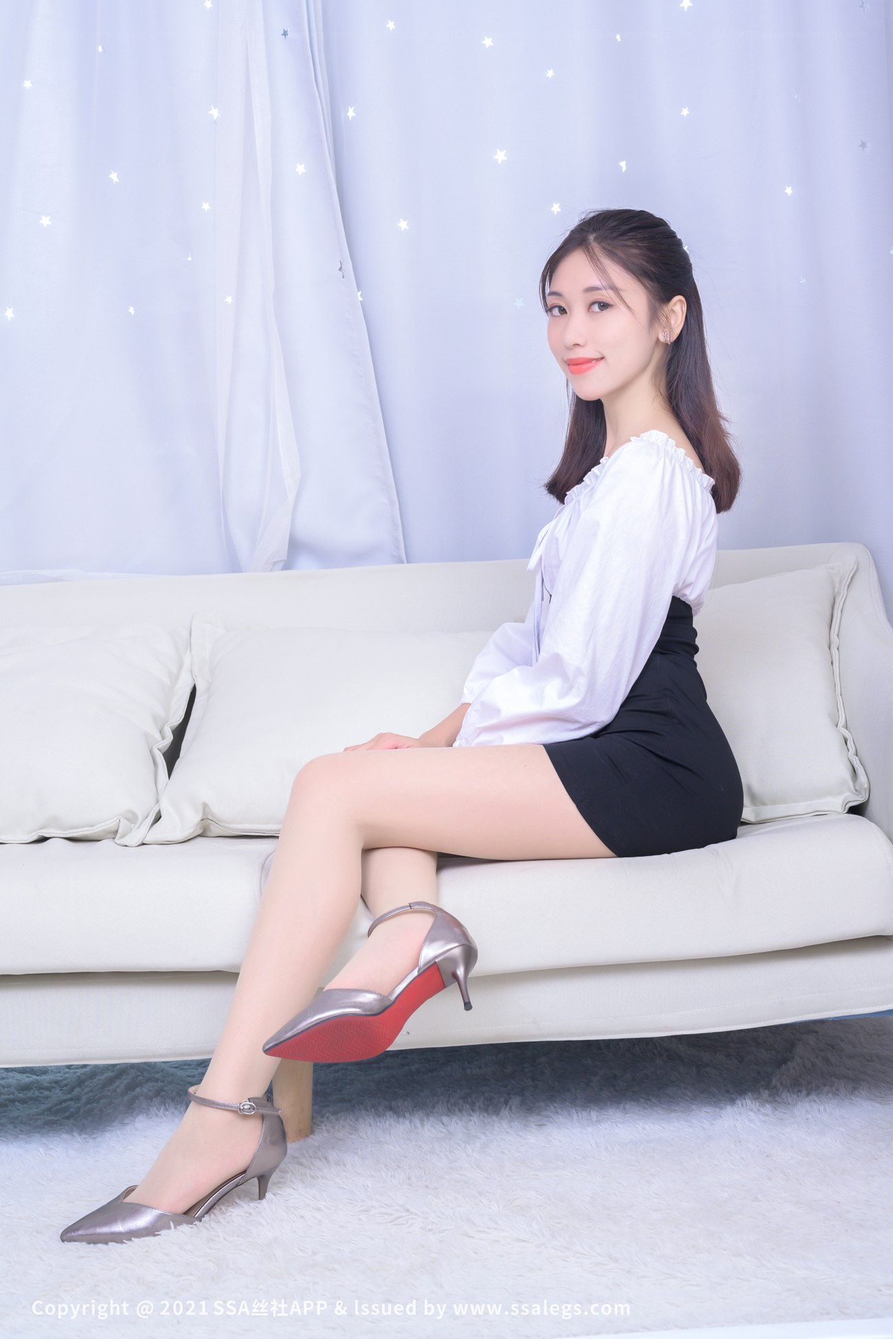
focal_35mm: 49
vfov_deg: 40.3
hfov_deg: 27.5
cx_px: 446
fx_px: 1823
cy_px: 670
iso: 500
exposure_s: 1/160
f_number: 8
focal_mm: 49
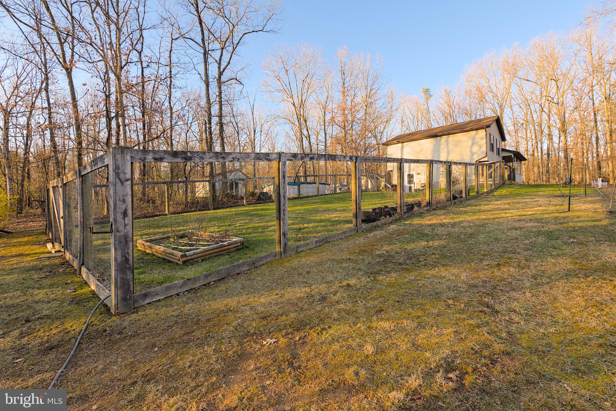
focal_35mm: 16
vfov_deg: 73.8
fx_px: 274
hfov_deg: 96.7
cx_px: 308
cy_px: 206
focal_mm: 16
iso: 500
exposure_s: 1/80
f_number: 10
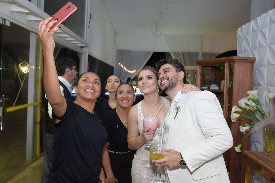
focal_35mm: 33
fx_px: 252
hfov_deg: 57.2
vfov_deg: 40.0
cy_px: 92
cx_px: 138
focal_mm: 22
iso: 1000
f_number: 5
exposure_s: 1/50
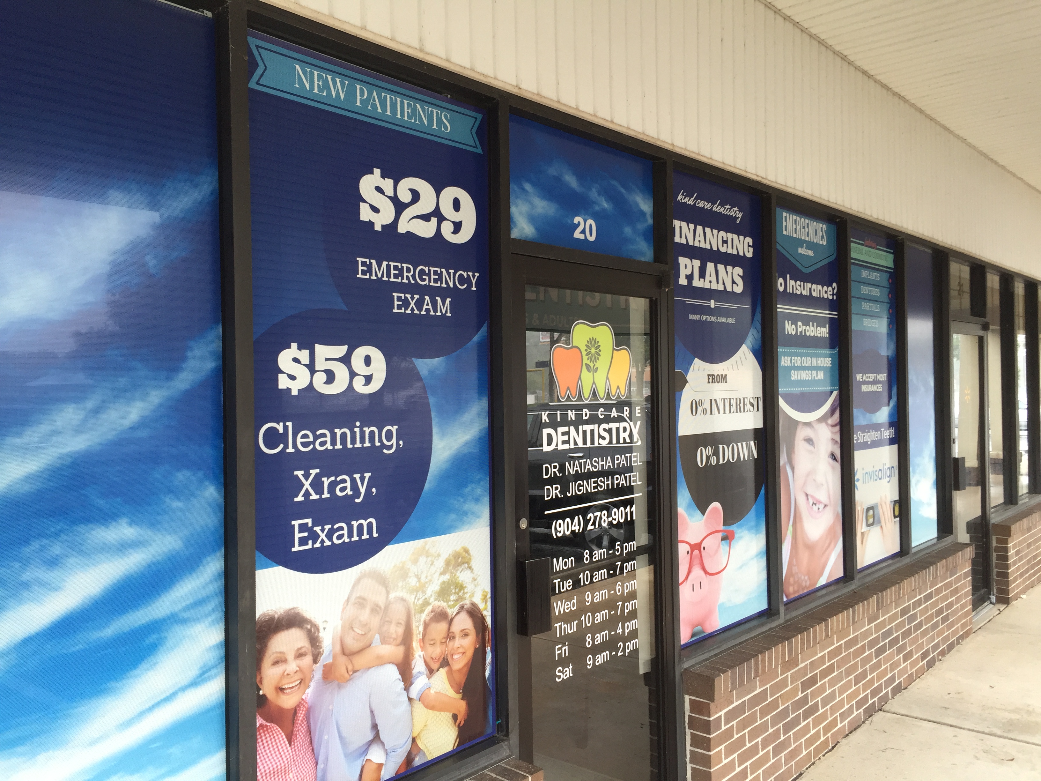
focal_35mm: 29
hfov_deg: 61.7
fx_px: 872
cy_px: 390
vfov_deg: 48.2
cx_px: 520
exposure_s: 1/120
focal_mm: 4.15
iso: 50
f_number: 2.2
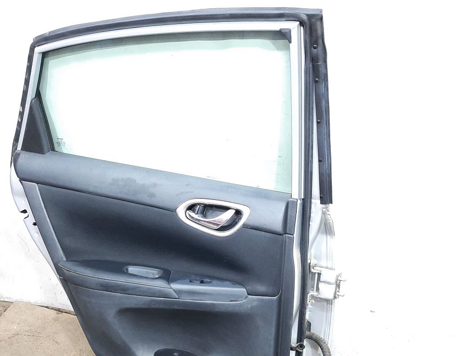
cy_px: 231
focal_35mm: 33
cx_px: 227
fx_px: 453
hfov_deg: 55.3
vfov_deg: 42.5
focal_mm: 4.6
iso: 400
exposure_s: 1/33
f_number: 2
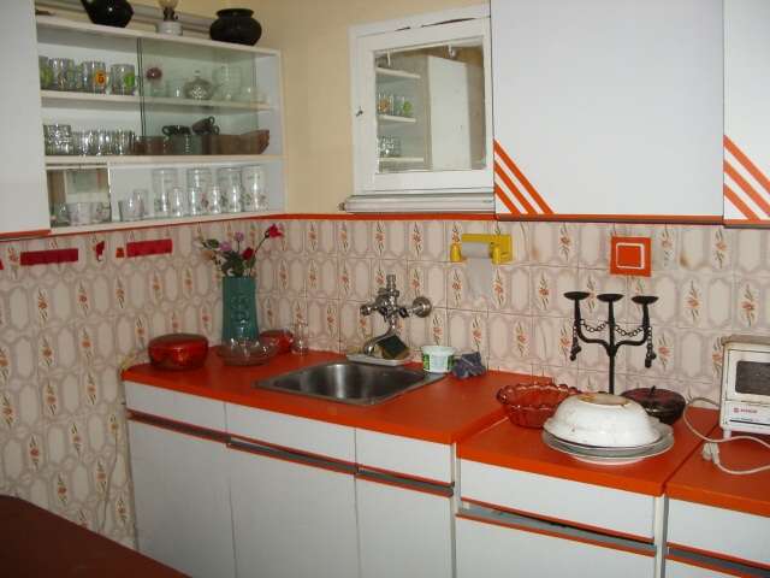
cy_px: 289
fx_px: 779
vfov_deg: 40.7
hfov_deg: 52.6
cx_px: 385
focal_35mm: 35
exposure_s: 1/60
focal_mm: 5.8
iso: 200
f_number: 2.6
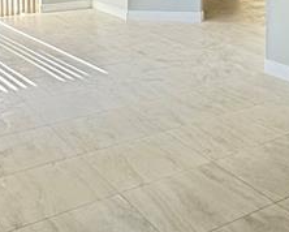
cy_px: -60
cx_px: 264
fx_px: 539
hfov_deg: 28.7
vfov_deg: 22.1
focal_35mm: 63
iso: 200
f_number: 2.2
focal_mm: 2.22
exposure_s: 1/99
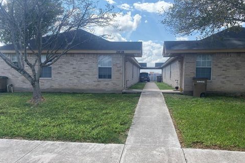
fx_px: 191
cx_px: 124
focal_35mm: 28
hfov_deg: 65.5
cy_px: 94
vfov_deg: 46.3
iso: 32
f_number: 1.8
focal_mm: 4.25
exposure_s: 1/2105
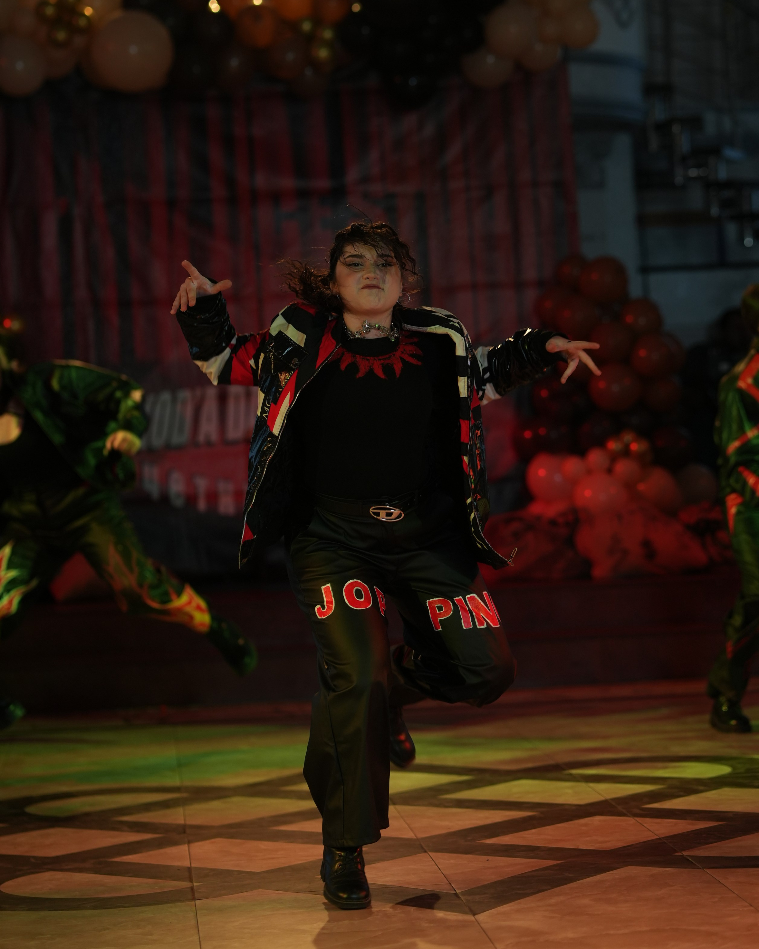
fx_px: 2920
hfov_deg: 14.8
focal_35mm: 104
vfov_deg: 18.4
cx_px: 393
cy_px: 379
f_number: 2.2
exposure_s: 1/400
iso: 800
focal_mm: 85
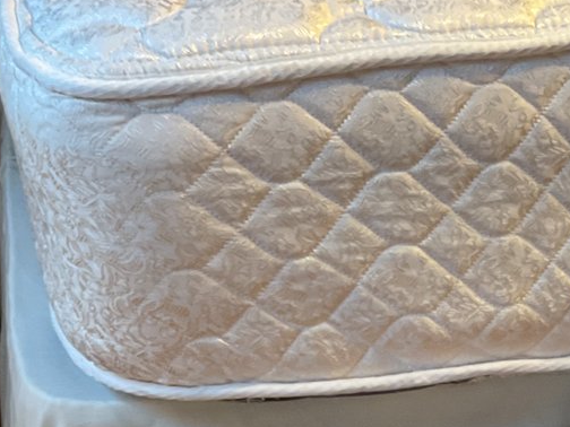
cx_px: 694
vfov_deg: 15.7
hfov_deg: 20.9
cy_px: 620
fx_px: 1433
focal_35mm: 87
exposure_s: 1/40
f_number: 1.8
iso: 200
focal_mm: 3
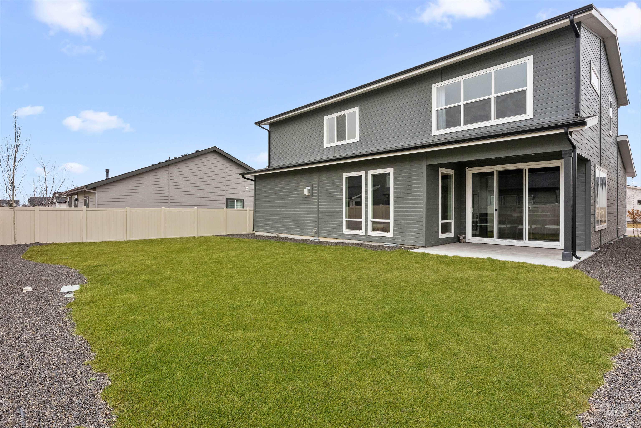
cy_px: 214
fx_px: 320
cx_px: 320
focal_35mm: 18
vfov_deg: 67.4
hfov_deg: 90.0
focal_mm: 18
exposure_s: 1/160
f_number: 9
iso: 1000
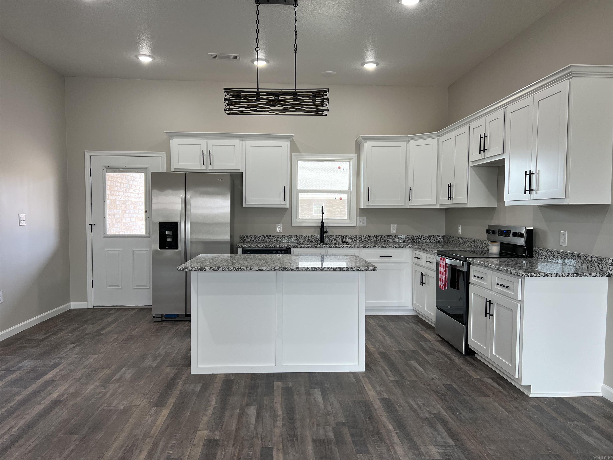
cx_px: 306
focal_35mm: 26
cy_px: 230
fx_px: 460
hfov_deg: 67.3
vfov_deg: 53.1
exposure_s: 1/128
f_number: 1.5
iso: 64
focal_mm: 5.7
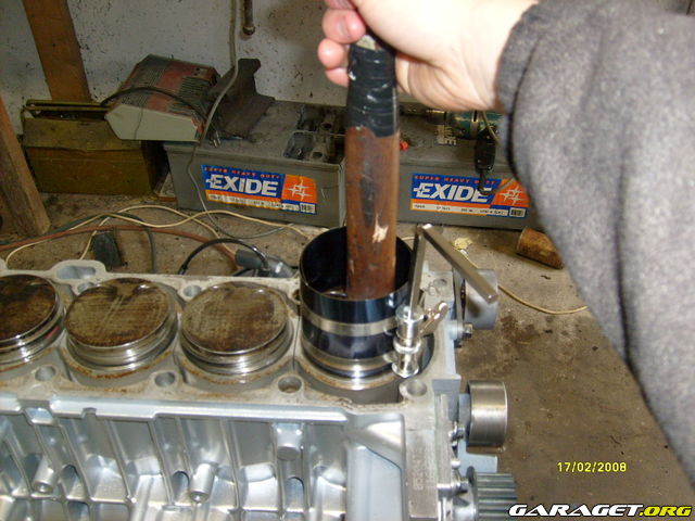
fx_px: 703
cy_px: 260
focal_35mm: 35
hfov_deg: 52.6
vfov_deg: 40.7
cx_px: 348
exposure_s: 1/45
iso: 100
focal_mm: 5.8
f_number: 2.8
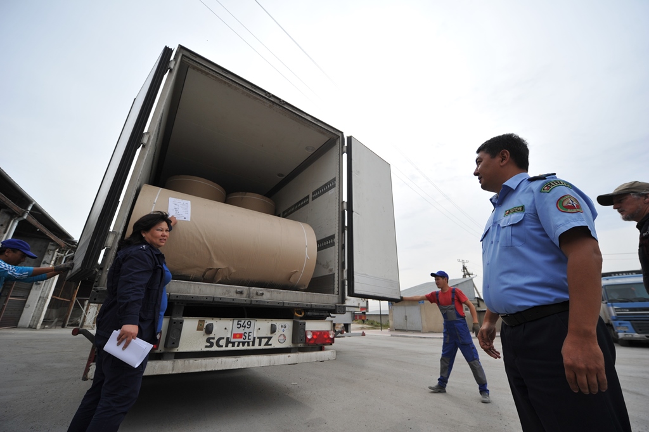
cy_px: 216
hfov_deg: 104.3
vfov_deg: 81.1
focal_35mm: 14
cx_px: 324
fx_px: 252
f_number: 5
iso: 500
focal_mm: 14
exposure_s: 1/3200
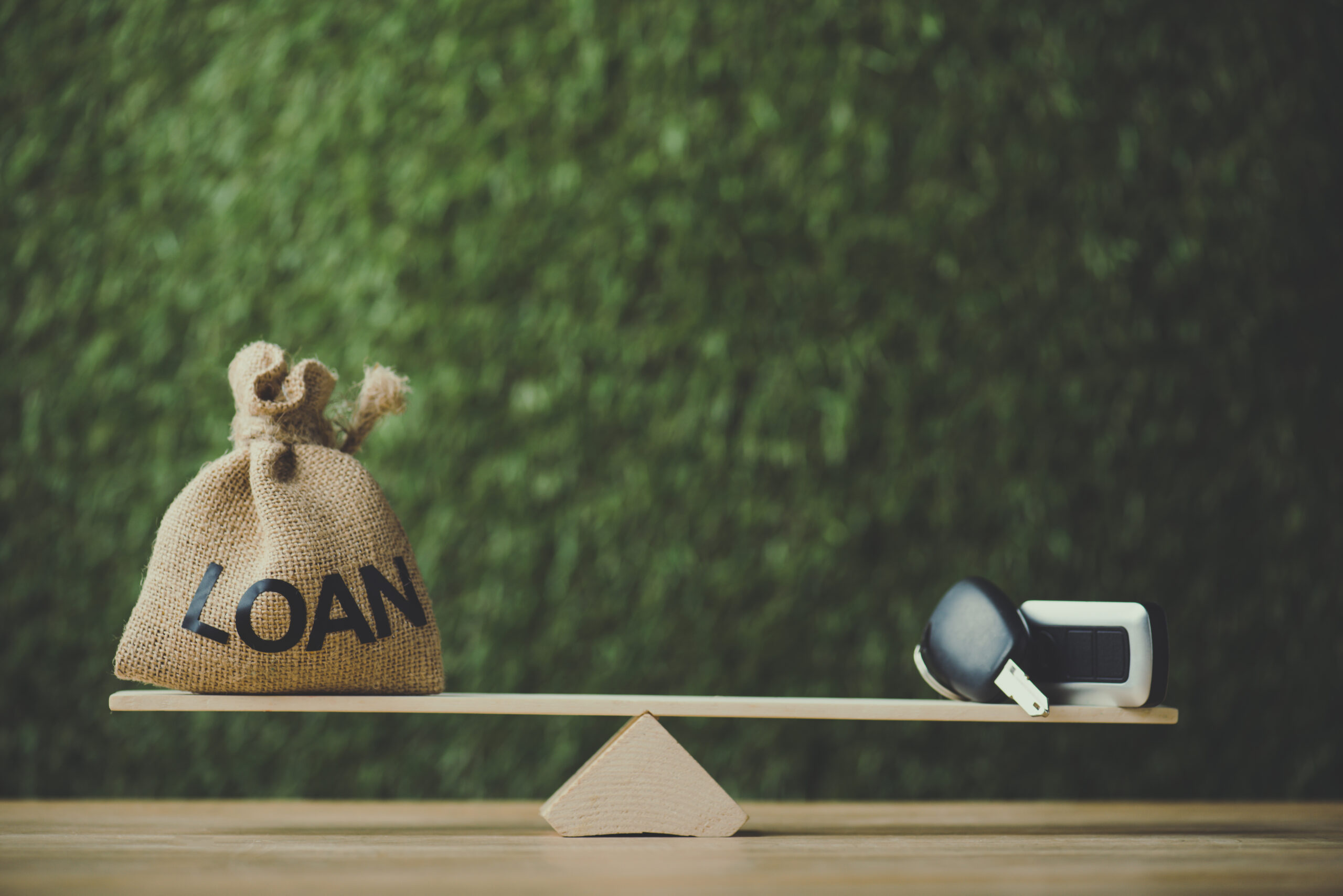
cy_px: 448
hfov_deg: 19.4
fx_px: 3918
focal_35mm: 105
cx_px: 672
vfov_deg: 13.1
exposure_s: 1/200
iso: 160
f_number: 5
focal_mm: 105
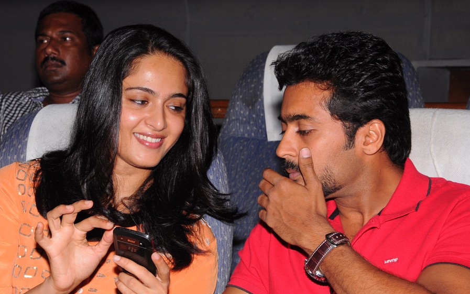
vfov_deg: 11.4
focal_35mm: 115
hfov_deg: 18.1
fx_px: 1473
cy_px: 174
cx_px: 218
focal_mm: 66
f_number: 10
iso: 400
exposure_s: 1/125
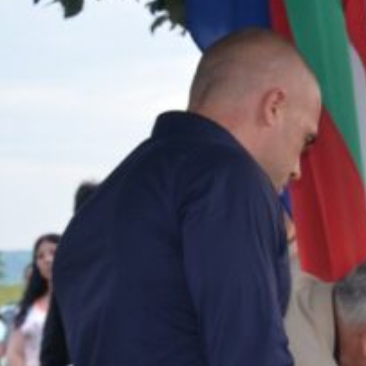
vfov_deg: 11.3
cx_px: 481
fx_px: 1824
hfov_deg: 11.2
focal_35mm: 152
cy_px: 376
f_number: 4.5
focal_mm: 35
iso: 500
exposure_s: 1/60
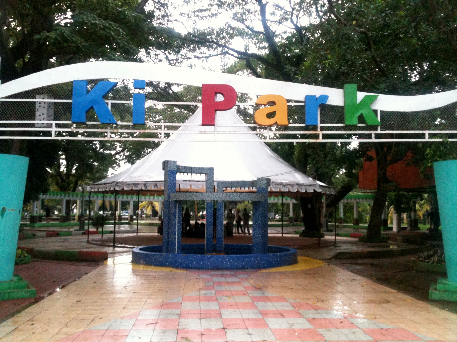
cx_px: 228
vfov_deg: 40.7
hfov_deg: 52.6
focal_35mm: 35
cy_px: 171
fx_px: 462
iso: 250
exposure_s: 1/15
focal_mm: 3.85
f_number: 2.8
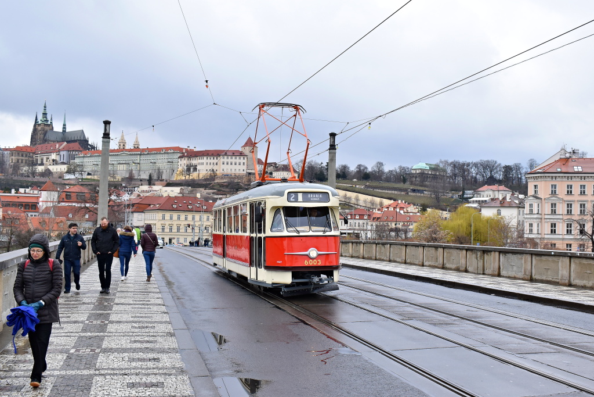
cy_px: 198
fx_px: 594
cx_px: 297
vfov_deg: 36.9
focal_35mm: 36
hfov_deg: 53.1
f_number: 7.1
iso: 400
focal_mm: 24
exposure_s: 1/500
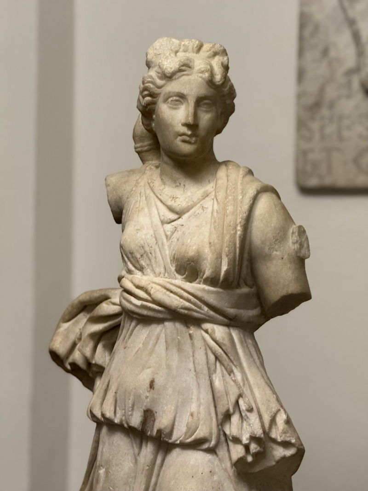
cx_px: 184
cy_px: 246
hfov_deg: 12.3
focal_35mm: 120
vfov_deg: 16.4
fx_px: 1701
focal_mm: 15.66
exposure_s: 1/50
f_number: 2.8
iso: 250
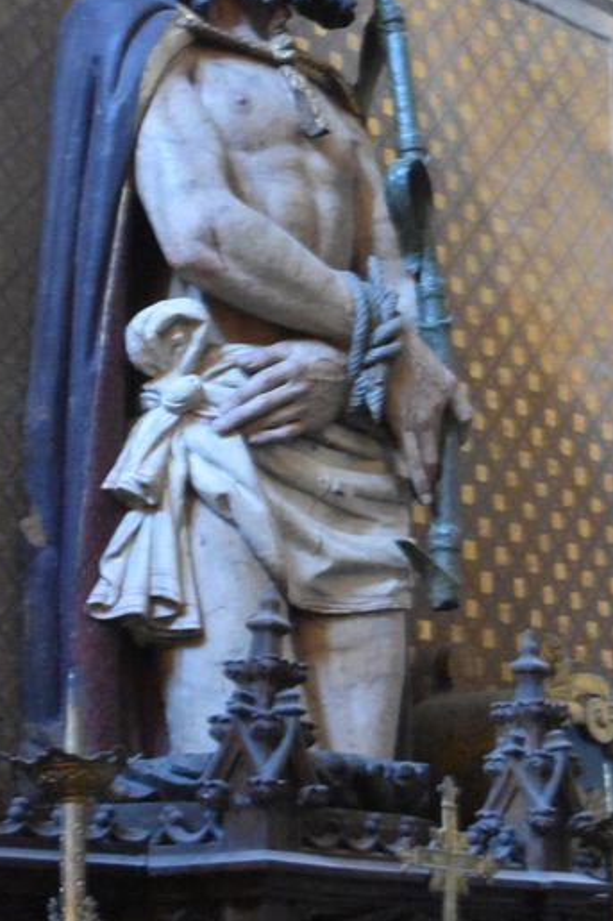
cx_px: 303
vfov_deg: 19.2
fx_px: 2709
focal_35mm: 106
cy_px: 302
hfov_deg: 12.9
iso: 12800
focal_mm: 52
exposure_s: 1/8
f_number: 5.6
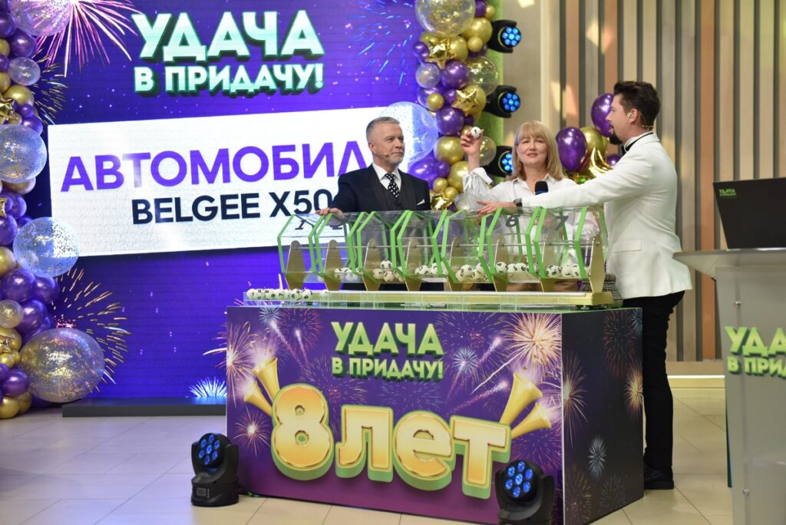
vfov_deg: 24.7
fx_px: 1201
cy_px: 262
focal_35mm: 55
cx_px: 393
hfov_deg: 36.2
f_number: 3.5
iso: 1250
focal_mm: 55
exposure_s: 1/200
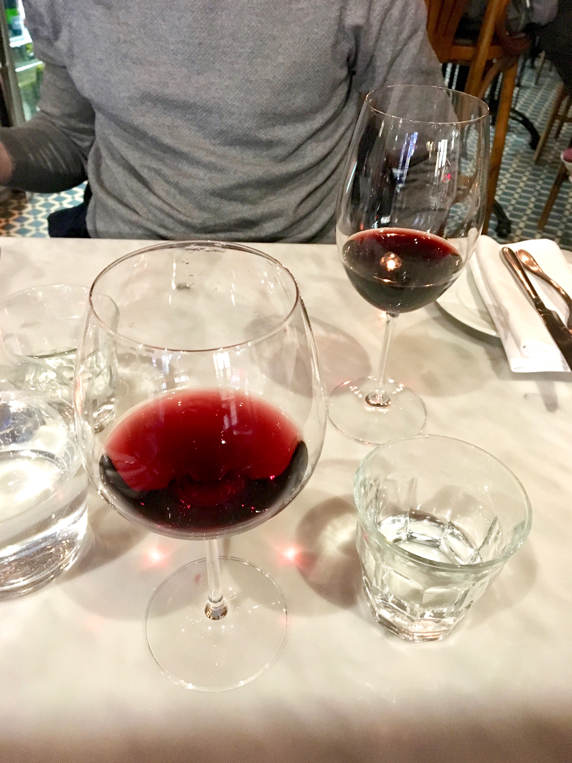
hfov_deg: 48.2
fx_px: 639
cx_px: 286
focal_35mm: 29
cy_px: 382
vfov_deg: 61.7
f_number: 2.2
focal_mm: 4.15
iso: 640
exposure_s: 1/17
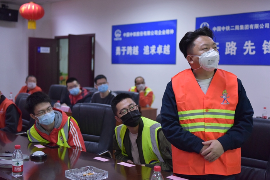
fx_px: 375
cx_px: 135
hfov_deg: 39.6
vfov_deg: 27.0
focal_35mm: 50
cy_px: 90
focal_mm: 50
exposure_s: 1/200
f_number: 2.8
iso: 4000
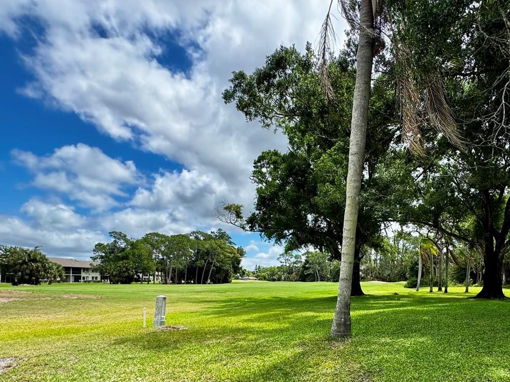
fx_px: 339
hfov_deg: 72.1
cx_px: 334
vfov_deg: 56.5
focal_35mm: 23
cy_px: 277
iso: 40
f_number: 2.2
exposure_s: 1/968
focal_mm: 2.22
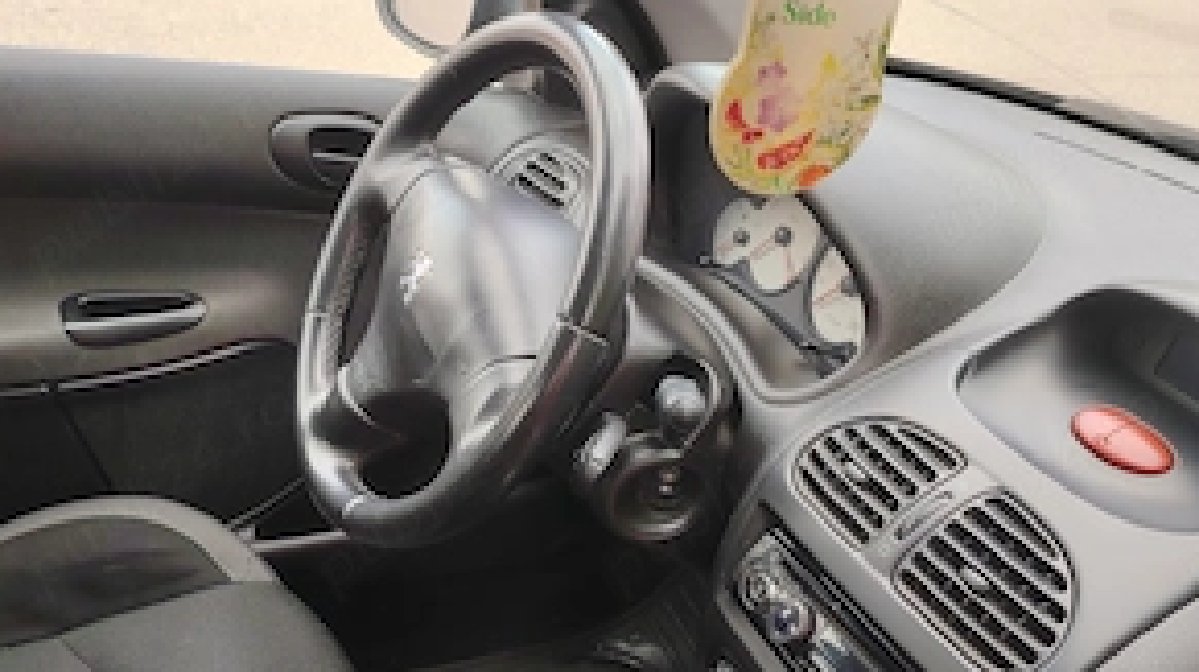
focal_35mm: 36
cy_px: 557
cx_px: 593
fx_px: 1143
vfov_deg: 31.7
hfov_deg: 55.3
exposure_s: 1/100
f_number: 1.75
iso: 213
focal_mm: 5.25
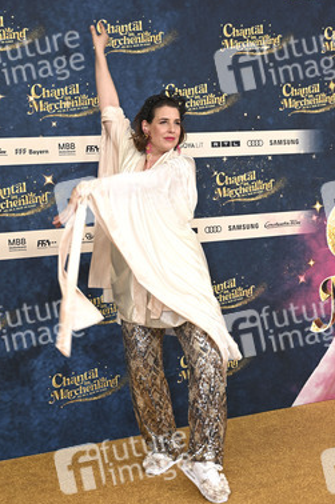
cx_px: 161
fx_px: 756
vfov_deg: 36.9
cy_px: 263
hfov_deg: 25.0
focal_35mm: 54
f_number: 2.8
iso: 250
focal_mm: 51
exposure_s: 1/160
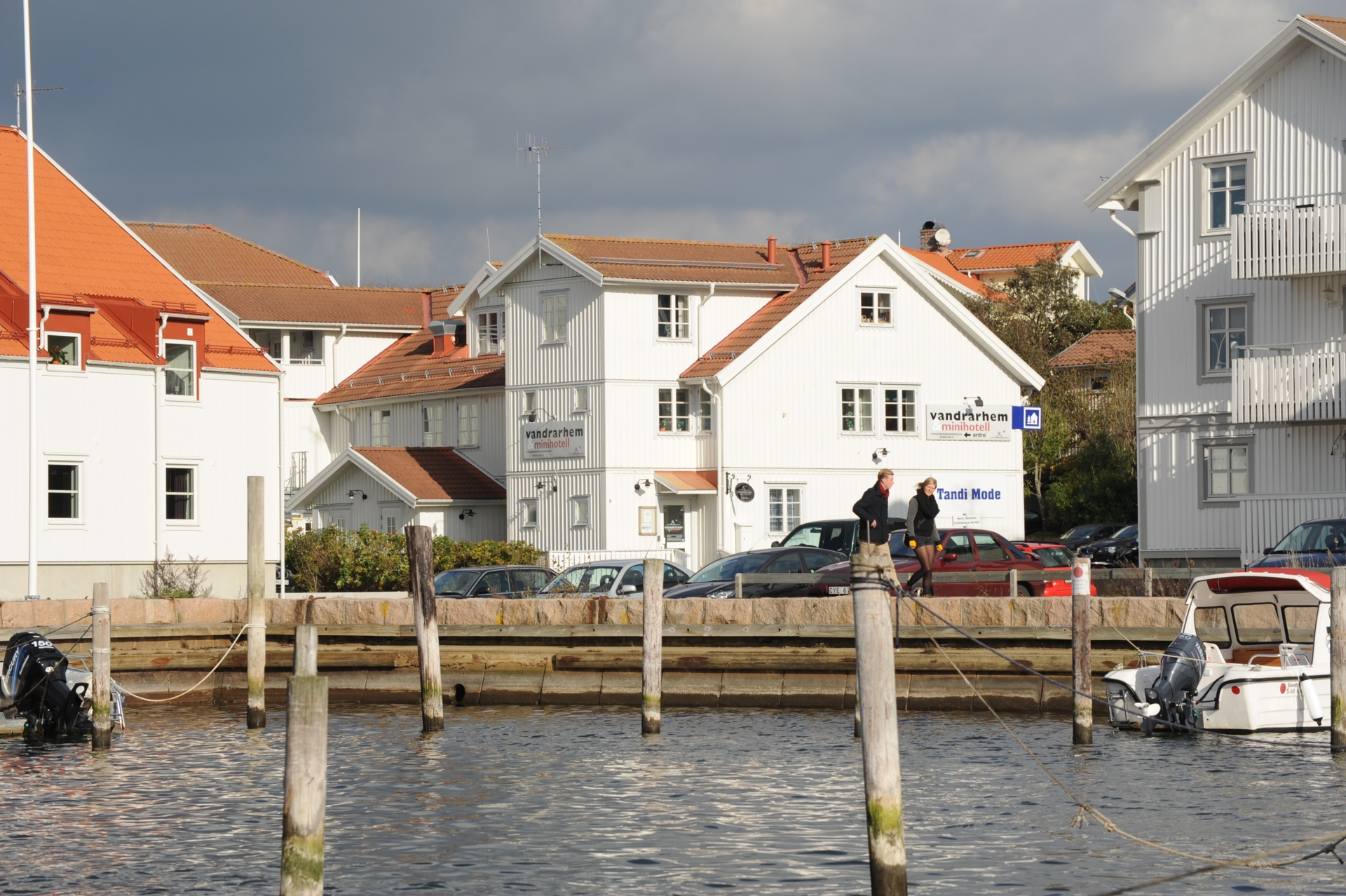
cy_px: 448
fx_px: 4335
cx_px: 673
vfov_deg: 11.8
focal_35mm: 116
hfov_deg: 17.7
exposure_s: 1/640
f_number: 13
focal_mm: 116
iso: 320
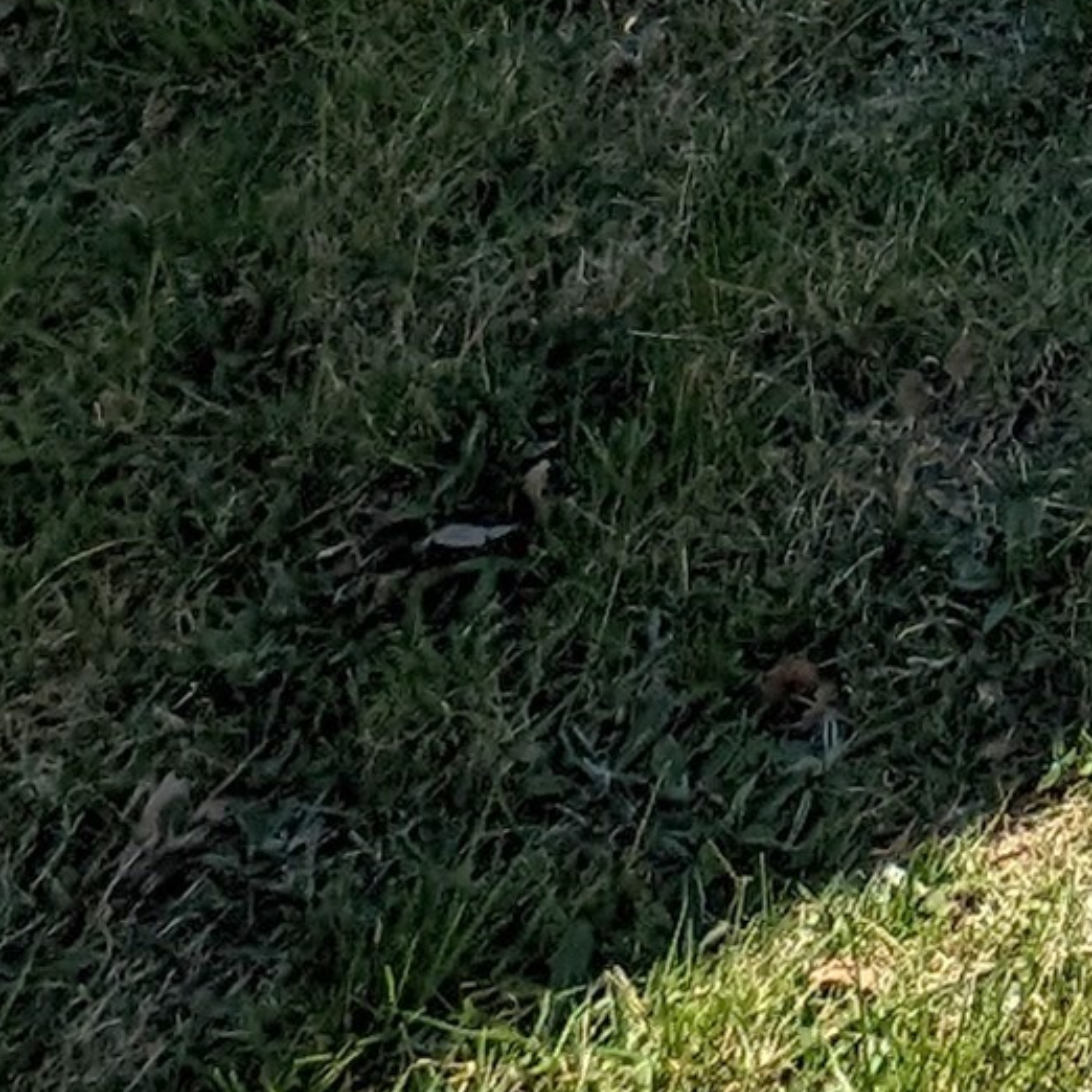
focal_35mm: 83
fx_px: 2962
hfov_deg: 13.8
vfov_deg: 11.9
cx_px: 2717
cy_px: -2071
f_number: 1.95
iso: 36
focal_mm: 2.23
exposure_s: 1/1410
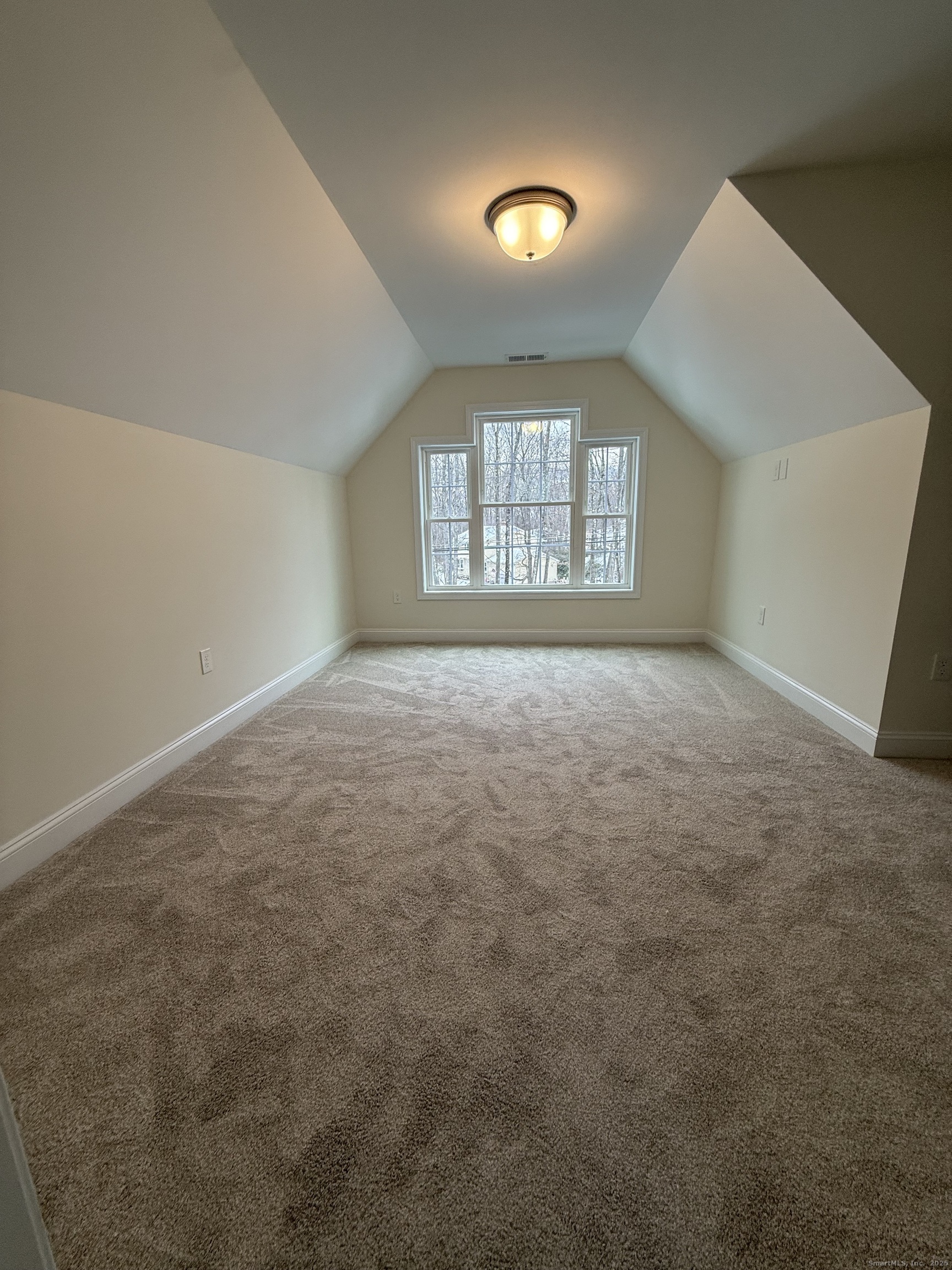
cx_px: 476
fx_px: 513
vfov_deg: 102.1
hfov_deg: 85.7
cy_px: 635
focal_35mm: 14
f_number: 2.2
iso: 80
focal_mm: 2.22
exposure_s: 1/120
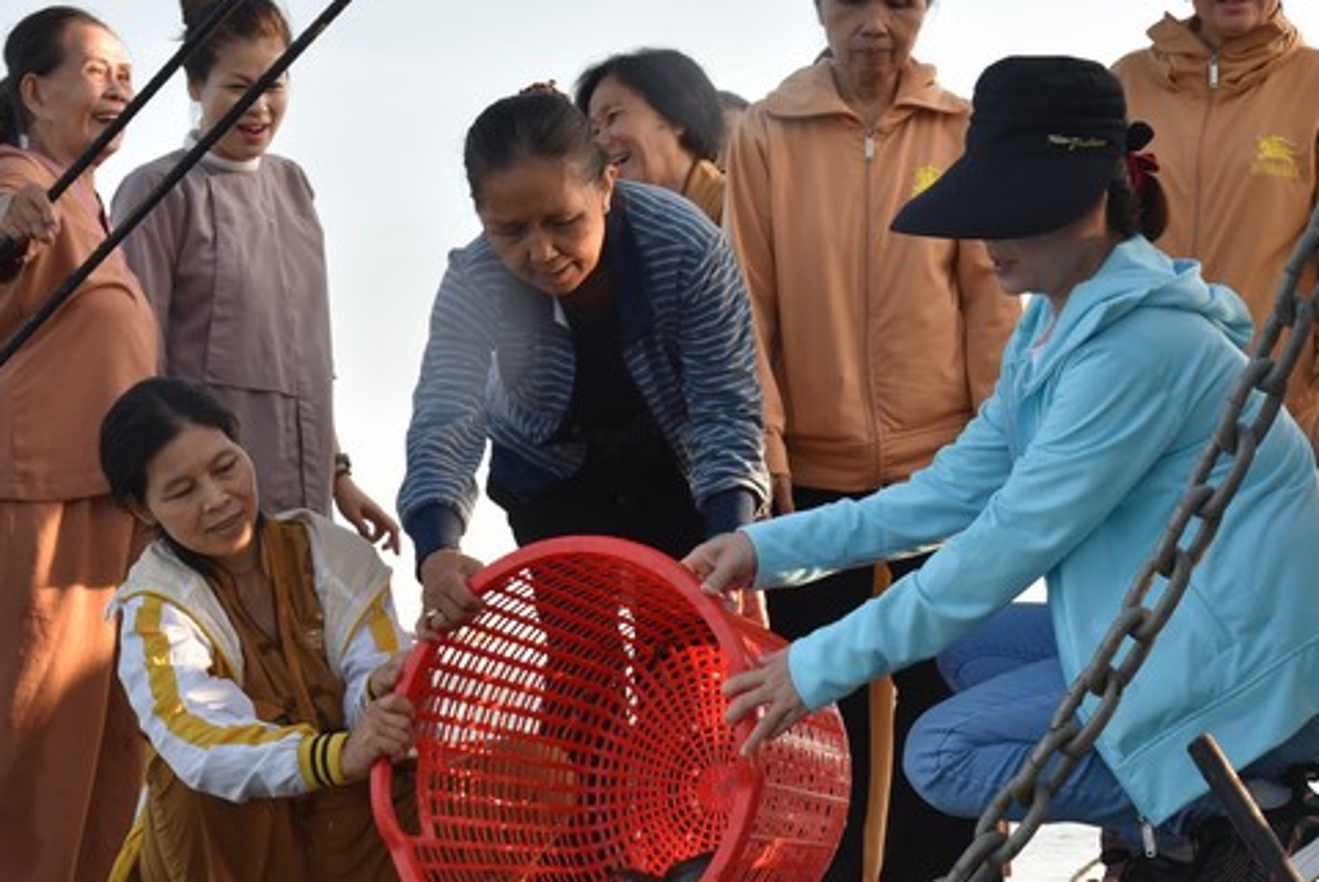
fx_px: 3227
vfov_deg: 15.6
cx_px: 731
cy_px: 467
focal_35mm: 88
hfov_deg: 23.1
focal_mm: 65
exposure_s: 1/400
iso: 1600
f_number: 10
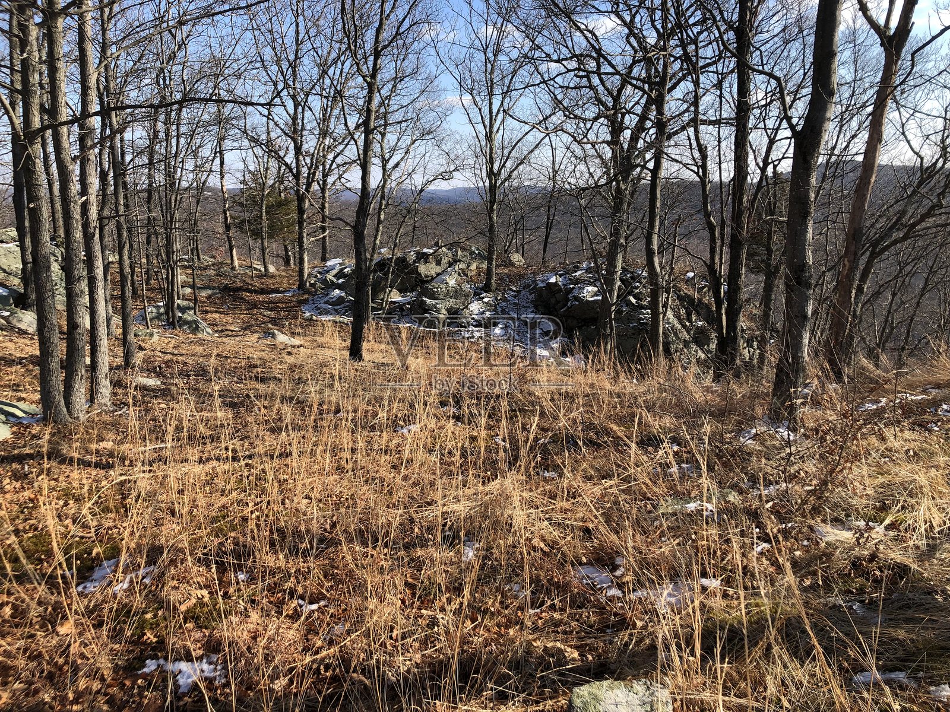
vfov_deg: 49.7
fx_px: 768
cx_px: 475
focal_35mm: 28
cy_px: 356
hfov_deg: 63.4
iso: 20
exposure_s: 1/934
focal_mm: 3.99
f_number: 1.8
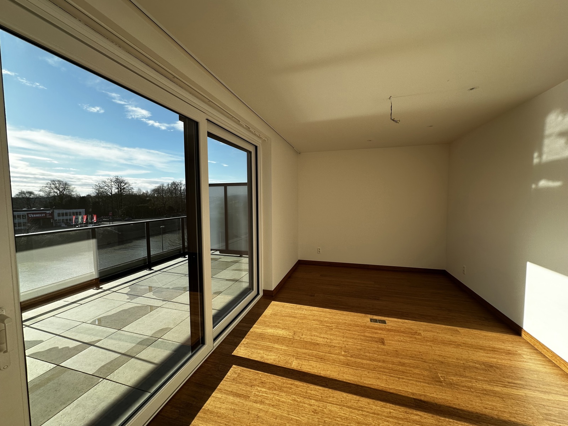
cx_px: 284
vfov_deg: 85.7
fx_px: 230
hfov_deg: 102.1
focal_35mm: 14
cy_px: 213
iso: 40
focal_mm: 2.22
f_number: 2.2
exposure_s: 1/1033
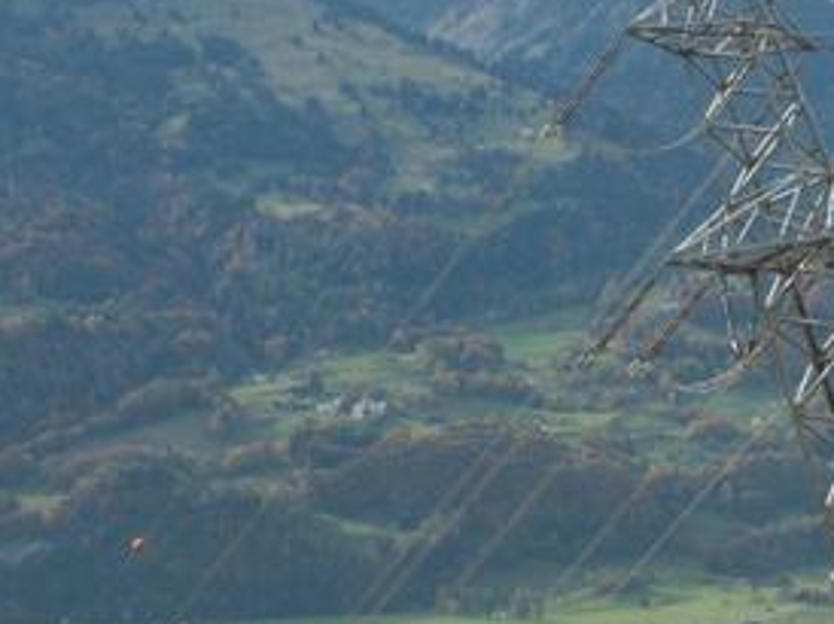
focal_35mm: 124
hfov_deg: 15.7
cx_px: 727
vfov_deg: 11.9
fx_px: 2985
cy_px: 271
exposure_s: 1/100
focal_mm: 8.79
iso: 50
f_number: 7.1
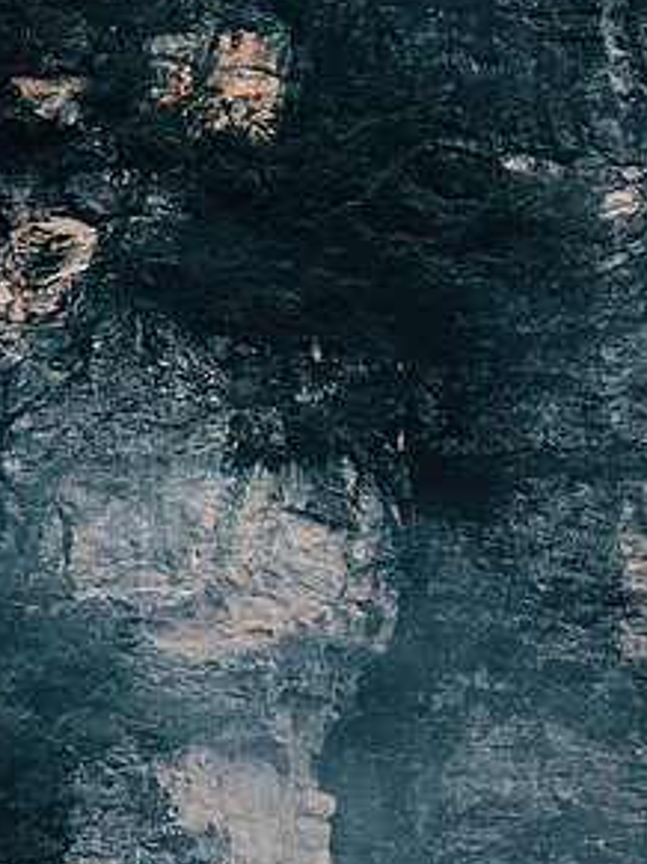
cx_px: 758
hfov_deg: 4.1
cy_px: 288
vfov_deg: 5.5
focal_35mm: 360
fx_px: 8978
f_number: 5
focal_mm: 90.9
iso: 800
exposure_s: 1/105
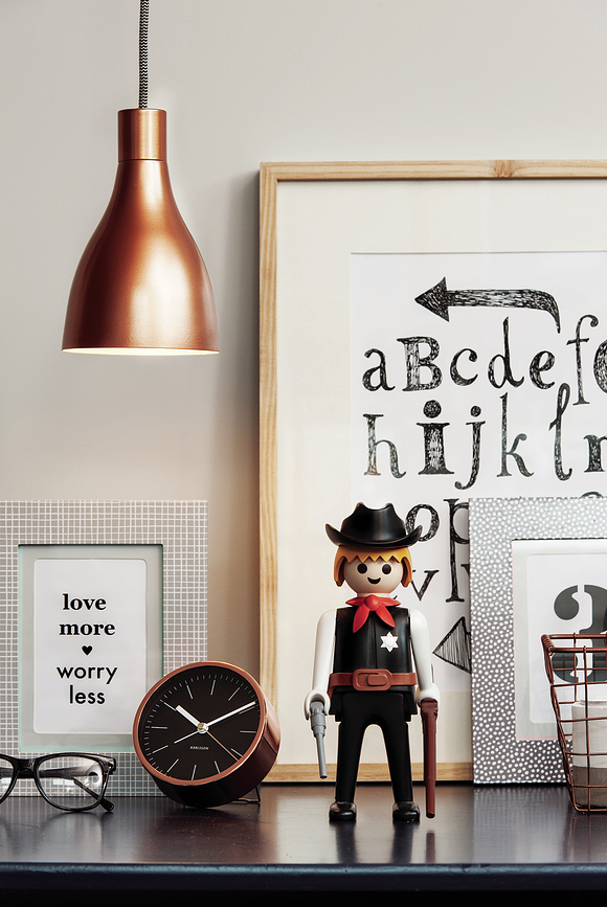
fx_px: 3406
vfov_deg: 15.2
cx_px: 304
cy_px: 454
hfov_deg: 10.2
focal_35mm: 135
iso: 200
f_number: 9
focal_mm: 135
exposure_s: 1/10
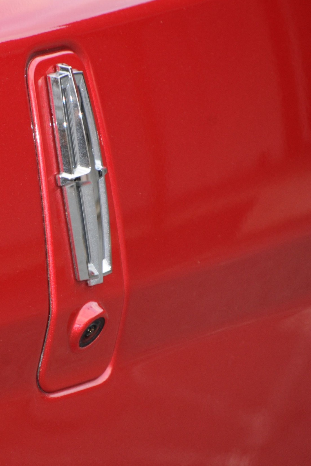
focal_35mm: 452
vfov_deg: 4.6
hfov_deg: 3.0
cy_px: 233
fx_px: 5858
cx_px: 50
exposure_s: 1/60
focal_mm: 200
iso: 500
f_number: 8
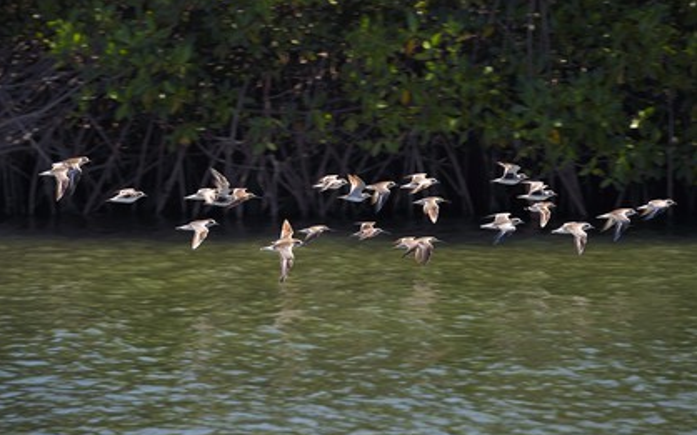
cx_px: 348
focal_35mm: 205
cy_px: 217
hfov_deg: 10.2
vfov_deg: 6.4
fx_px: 3893
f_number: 5.6
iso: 200
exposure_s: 1/400
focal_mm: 200
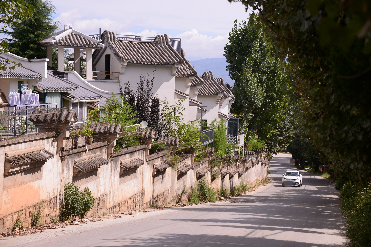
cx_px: 186
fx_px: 928
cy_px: 124
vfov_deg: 15.2
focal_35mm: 90
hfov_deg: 22.6
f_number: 6.3
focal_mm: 90
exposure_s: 1/640
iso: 160
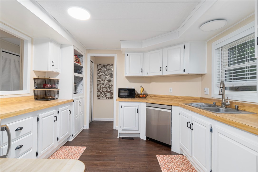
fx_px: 122
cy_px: 86
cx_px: 129
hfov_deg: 93.3
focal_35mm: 17
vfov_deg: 70.4
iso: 800
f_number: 7.1
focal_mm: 17
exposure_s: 1/125
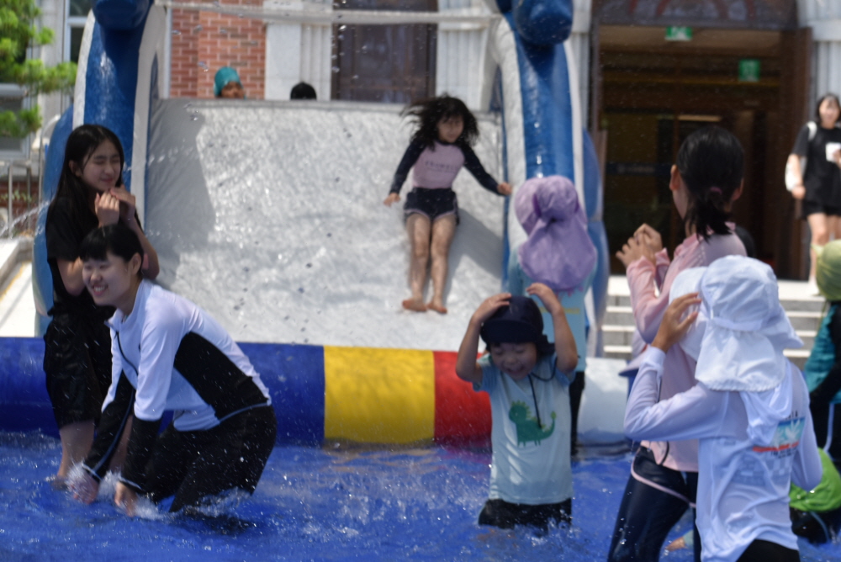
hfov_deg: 17.5
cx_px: 420
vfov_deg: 11.7
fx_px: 2735
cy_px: 281
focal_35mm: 117
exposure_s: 1/250
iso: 250
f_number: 8
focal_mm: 78
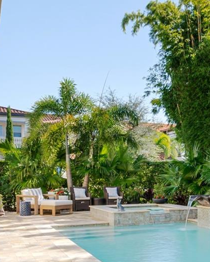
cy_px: 179
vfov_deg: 38.6
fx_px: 368
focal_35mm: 47
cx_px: 204
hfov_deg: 29.9
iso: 100
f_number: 11
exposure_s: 1/5
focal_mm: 11
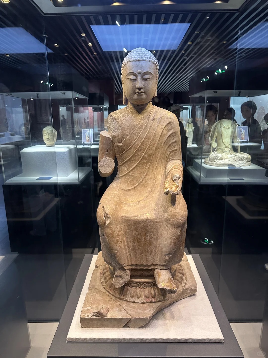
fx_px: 248
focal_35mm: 24
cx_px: 134
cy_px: 179
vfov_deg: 71.6
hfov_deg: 56.8
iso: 250
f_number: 1.78
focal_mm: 6.86
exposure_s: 1/50
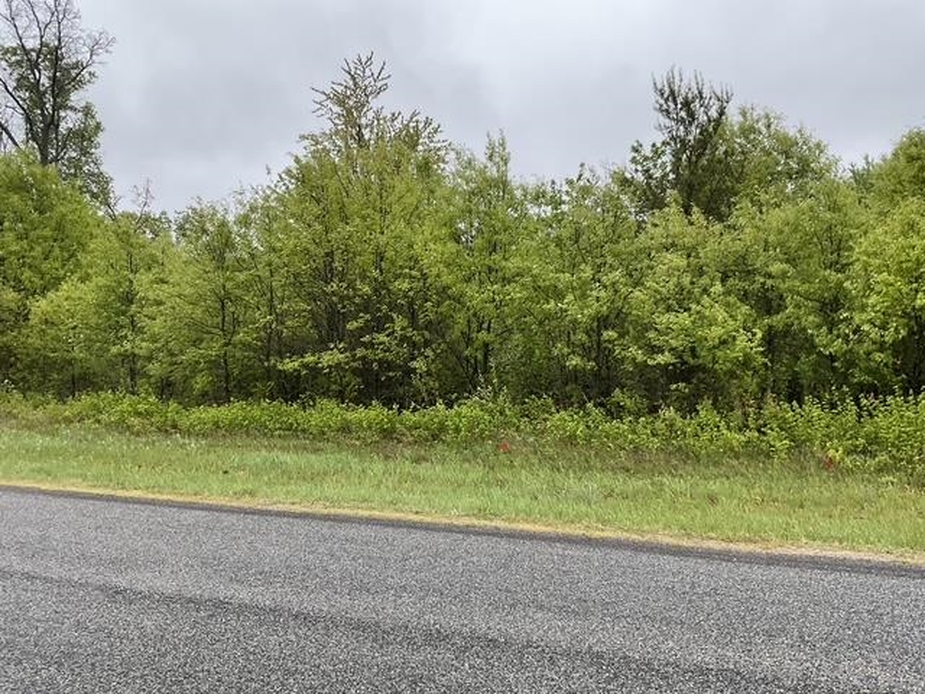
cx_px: 462
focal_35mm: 29
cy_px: 347
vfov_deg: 48.2
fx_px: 775
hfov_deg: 61.7
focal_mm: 3
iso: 16
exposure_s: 1/586
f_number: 1.8
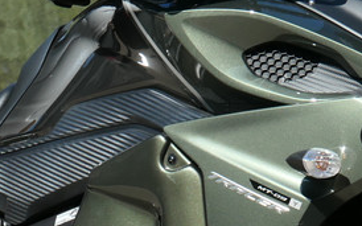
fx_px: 2949
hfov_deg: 7.0
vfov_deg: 4.4
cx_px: 133
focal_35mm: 299
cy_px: 237
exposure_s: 1/640
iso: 200
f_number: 4.6
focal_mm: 24.7
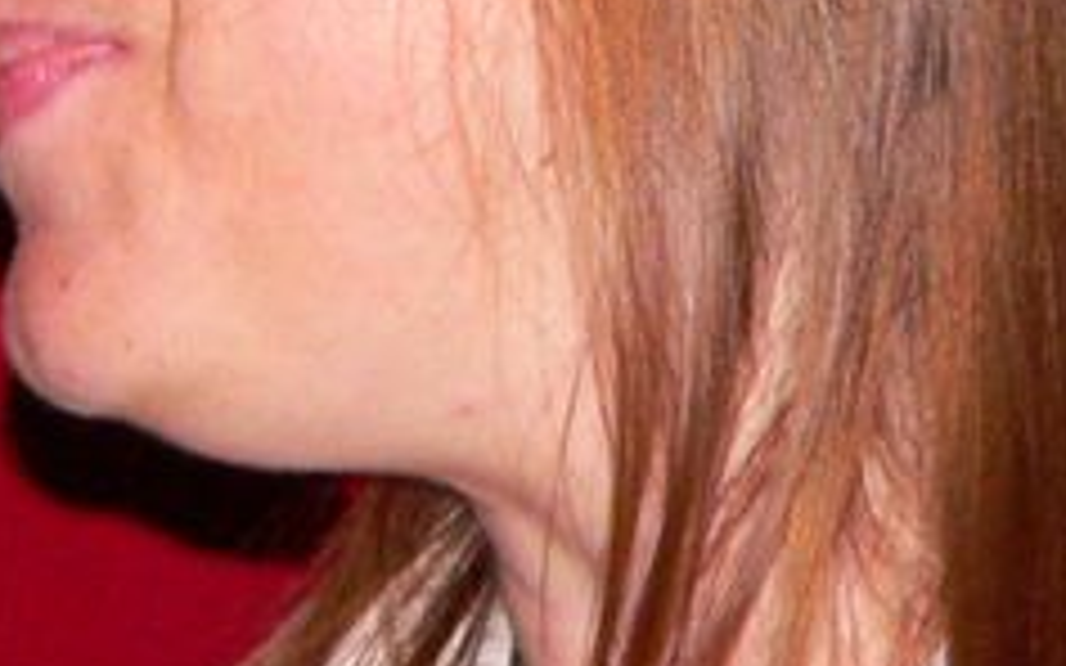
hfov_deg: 1.8
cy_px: -171
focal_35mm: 1155
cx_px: 594
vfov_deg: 1.1
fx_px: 33547
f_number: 2.8
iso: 400
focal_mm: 67.3
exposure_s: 1/60
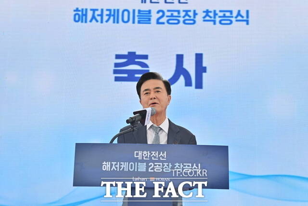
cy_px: 103
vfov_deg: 19.5
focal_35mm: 70
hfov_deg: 28.8
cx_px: 154
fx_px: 599
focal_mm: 70
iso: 200
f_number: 5.6
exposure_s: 1/250
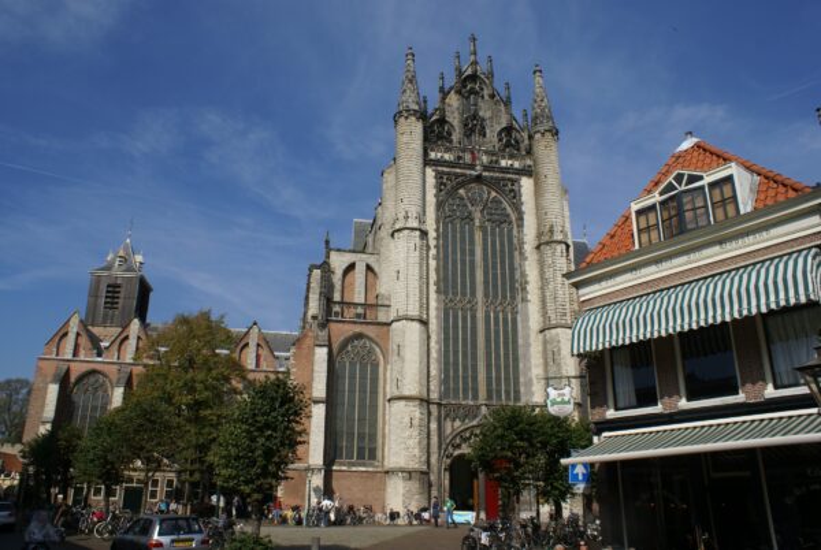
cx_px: 410
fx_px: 617
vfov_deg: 48.1
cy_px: 275
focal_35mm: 27
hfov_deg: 67.3
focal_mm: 18
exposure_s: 1/320
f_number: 10
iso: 100
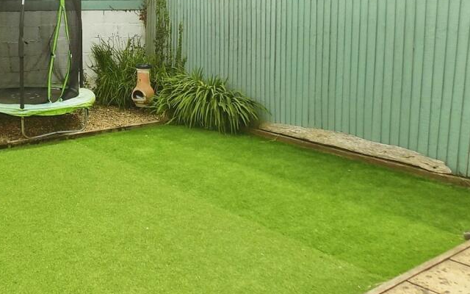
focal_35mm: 39
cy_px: 132
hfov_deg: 48.3
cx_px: 112
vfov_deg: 32.7
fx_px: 500
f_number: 3.1
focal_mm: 4
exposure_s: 1/400
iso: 80
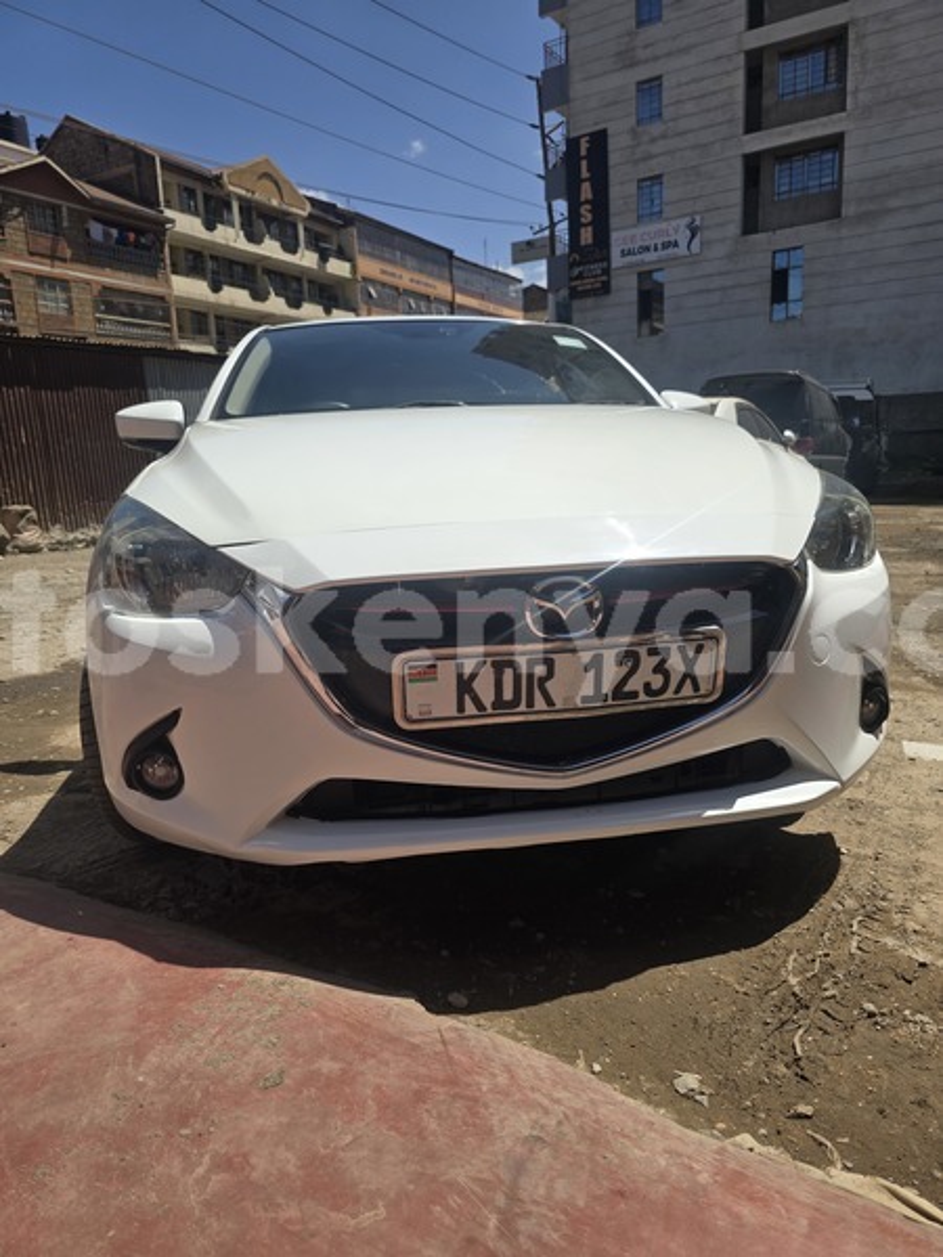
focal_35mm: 23
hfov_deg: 58.9
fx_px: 835
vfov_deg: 73.9
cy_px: 628
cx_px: 472
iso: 12
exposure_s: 1/1114
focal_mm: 6.3
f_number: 1.7
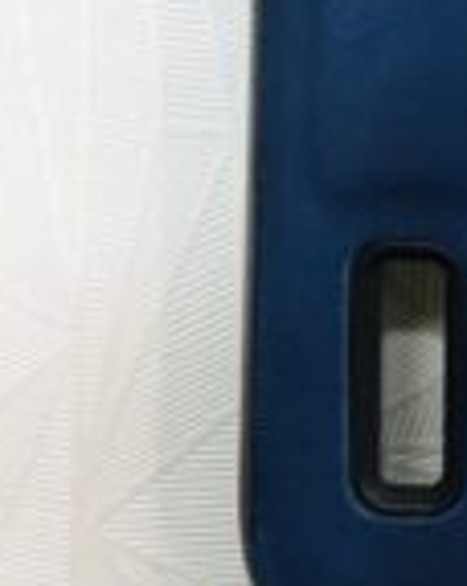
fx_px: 2649
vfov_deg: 11.6
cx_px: 840
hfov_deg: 9.6
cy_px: -508
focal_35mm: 153
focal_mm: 4
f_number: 1.8
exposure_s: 1/50
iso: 25
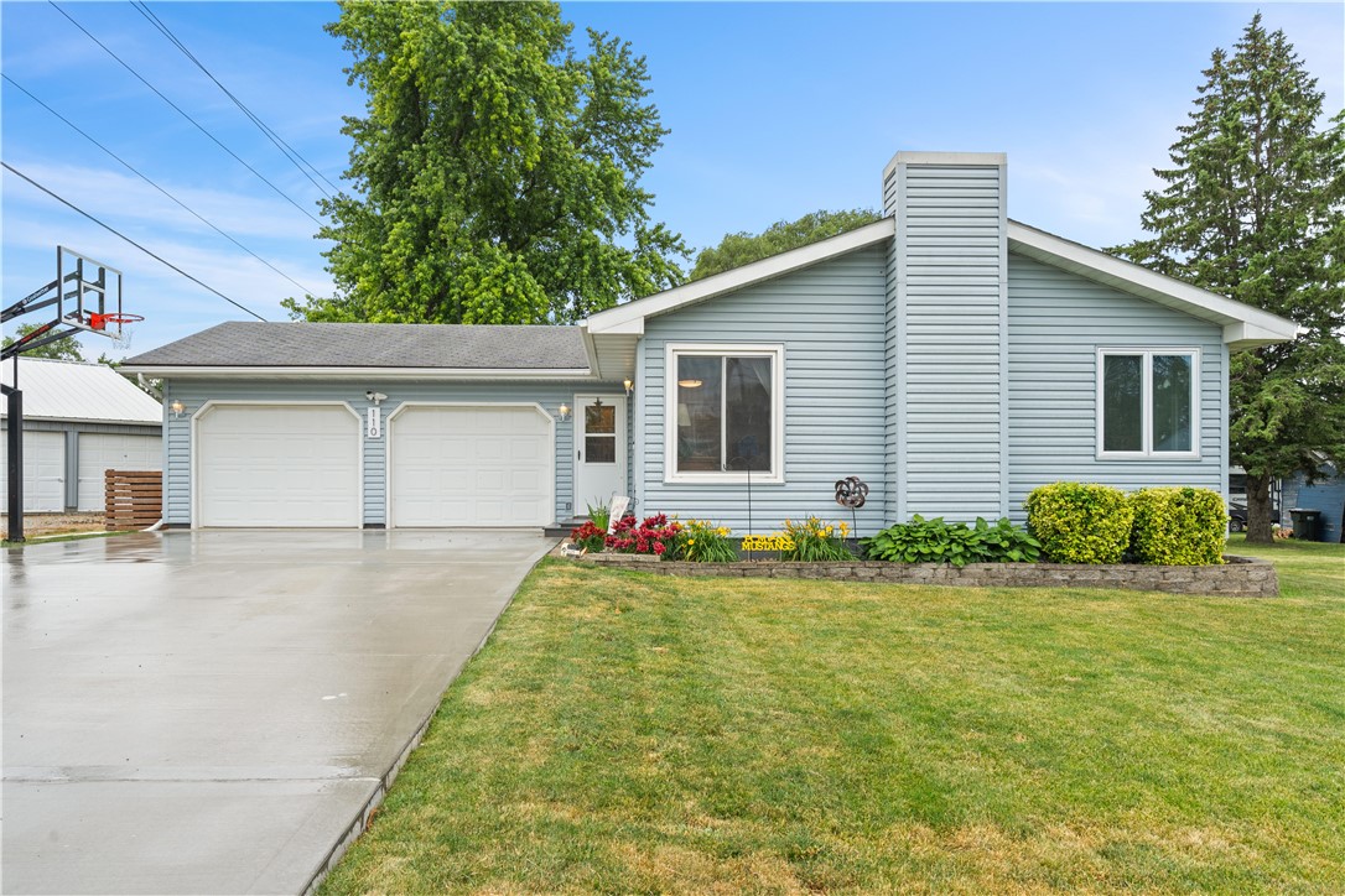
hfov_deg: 73.7
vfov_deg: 53.1
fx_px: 897
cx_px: 672
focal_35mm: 24
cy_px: 448
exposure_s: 1/100
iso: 800
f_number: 9
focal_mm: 24
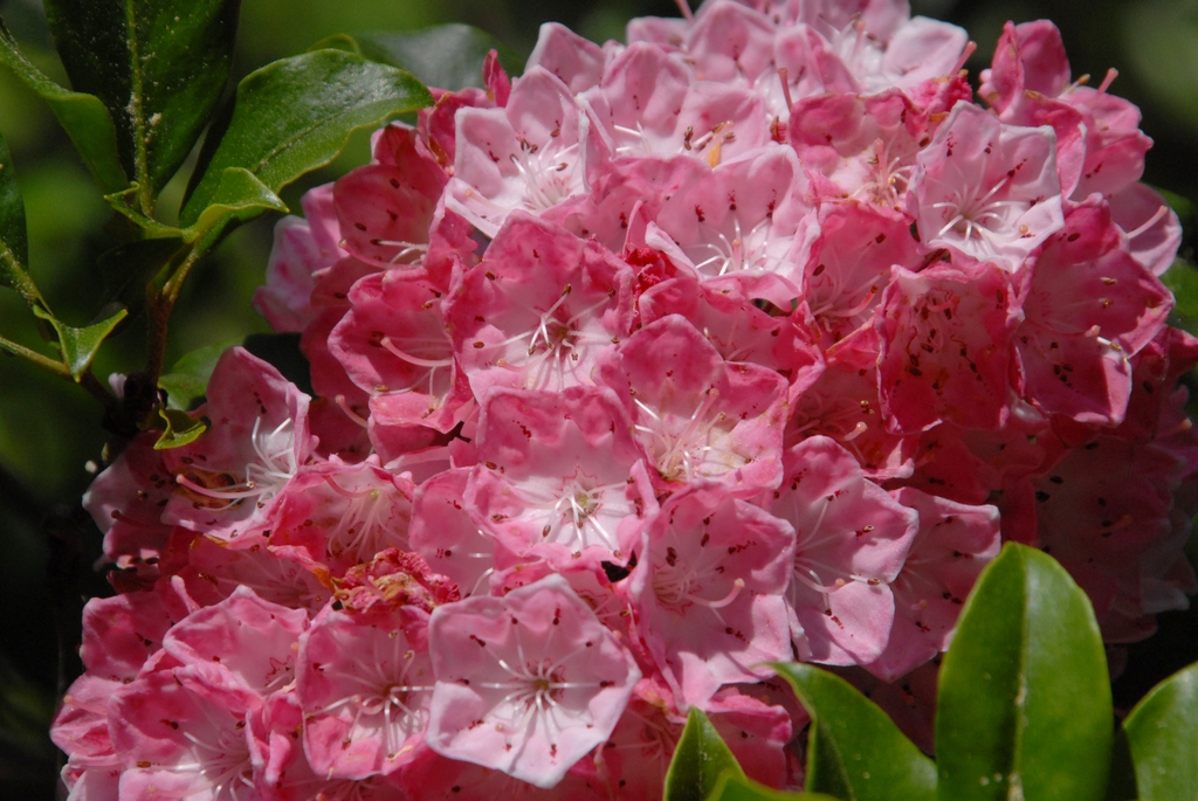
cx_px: 599
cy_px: 400
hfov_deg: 4.6
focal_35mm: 450
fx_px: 14990
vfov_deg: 3.1
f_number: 11
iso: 400
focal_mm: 300
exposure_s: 1/500
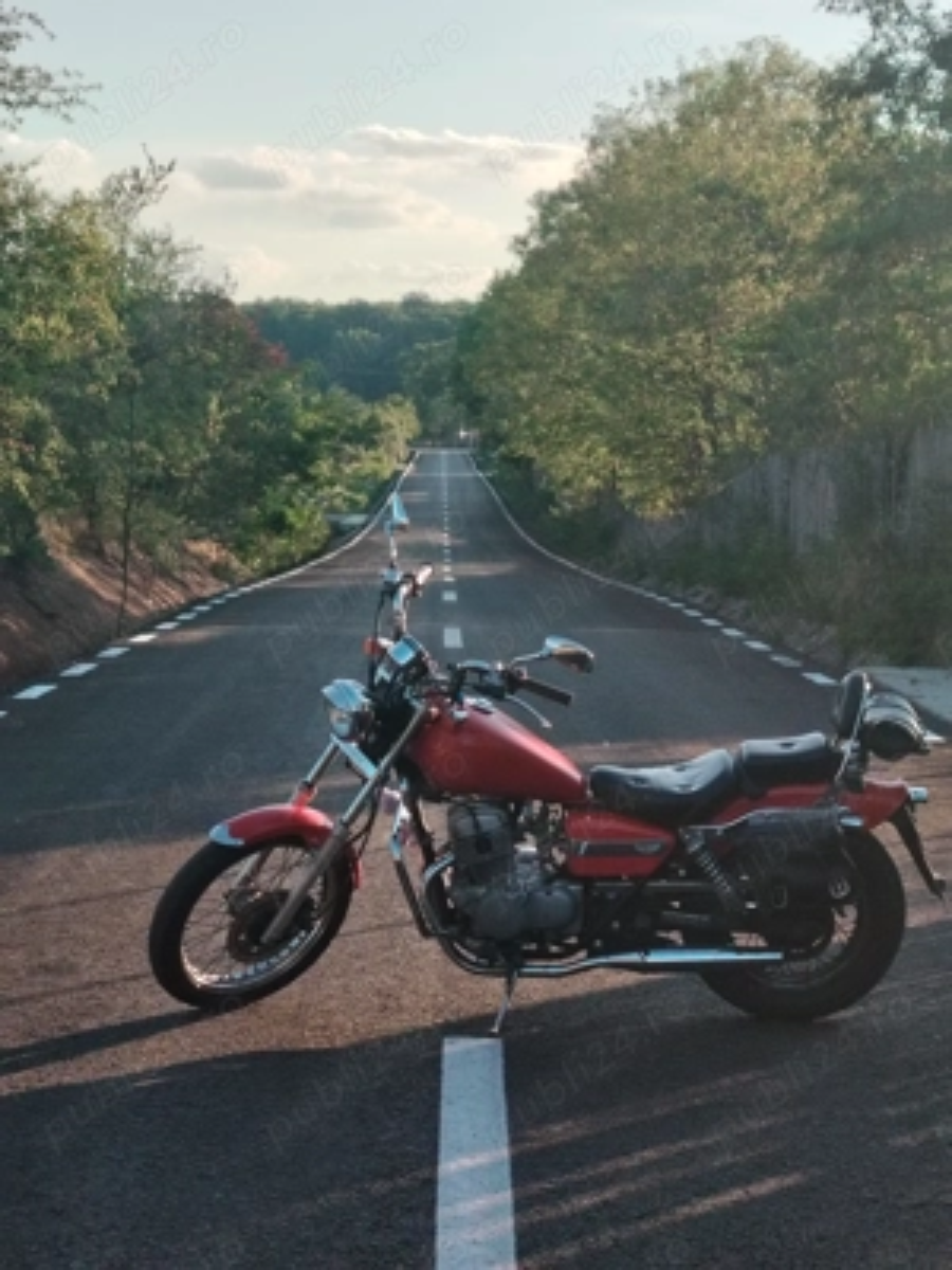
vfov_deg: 27.4
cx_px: 476
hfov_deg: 20.7
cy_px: 635
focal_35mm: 71
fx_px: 2603
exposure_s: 1/572
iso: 100
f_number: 1.75
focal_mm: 5.25
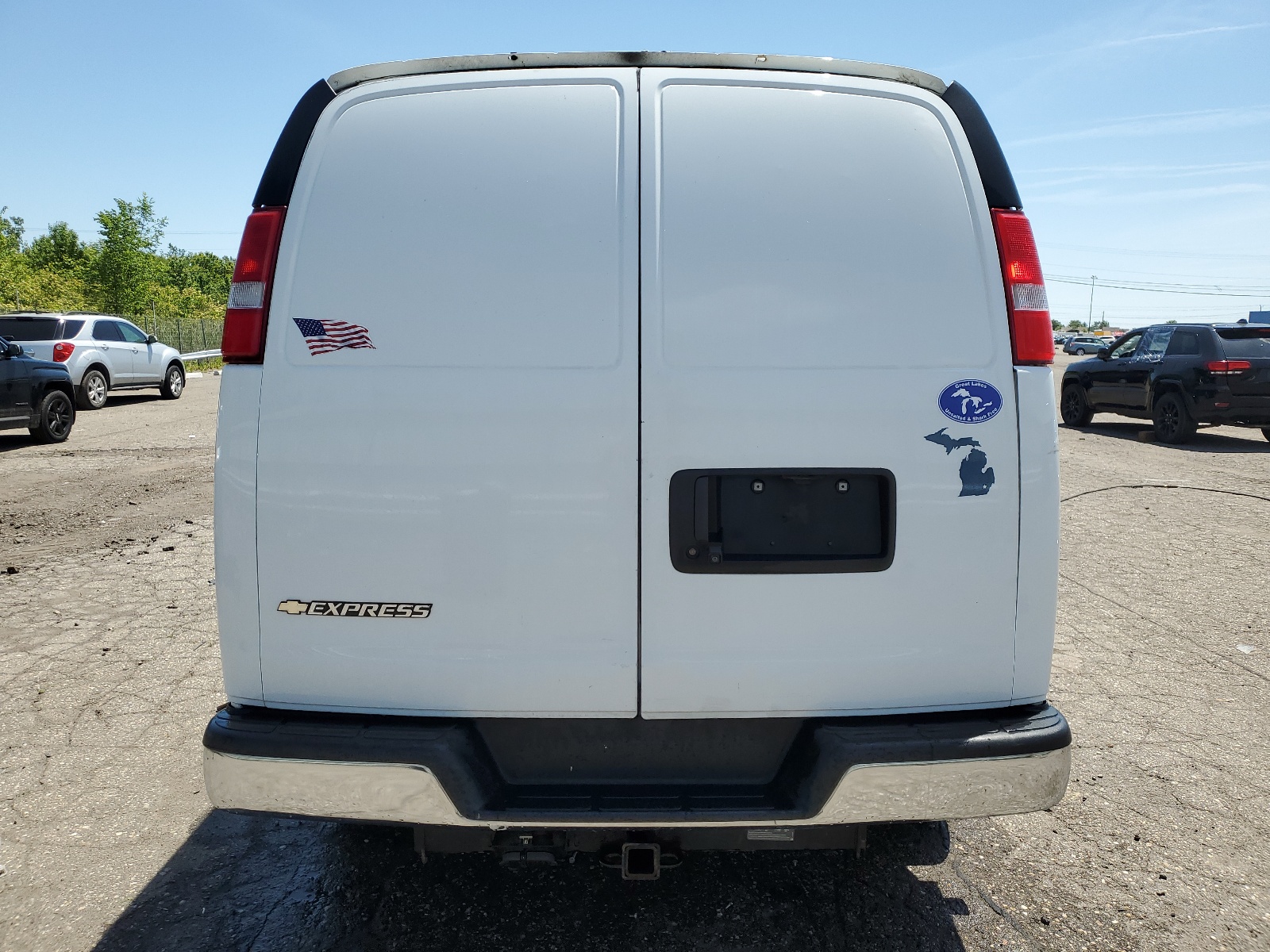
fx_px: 954
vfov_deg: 53.1
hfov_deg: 67.3
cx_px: 635
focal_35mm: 26
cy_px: 476
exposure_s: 1/2500
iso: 50
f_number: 1.5
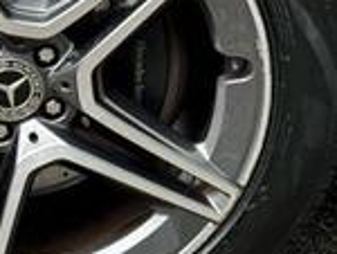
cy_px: 45
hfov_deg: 12.1
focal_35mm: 161
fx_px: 1570
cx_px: 11
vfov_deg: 9.2
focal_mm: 6.76
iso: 100
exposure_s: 1/97
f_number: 1.78
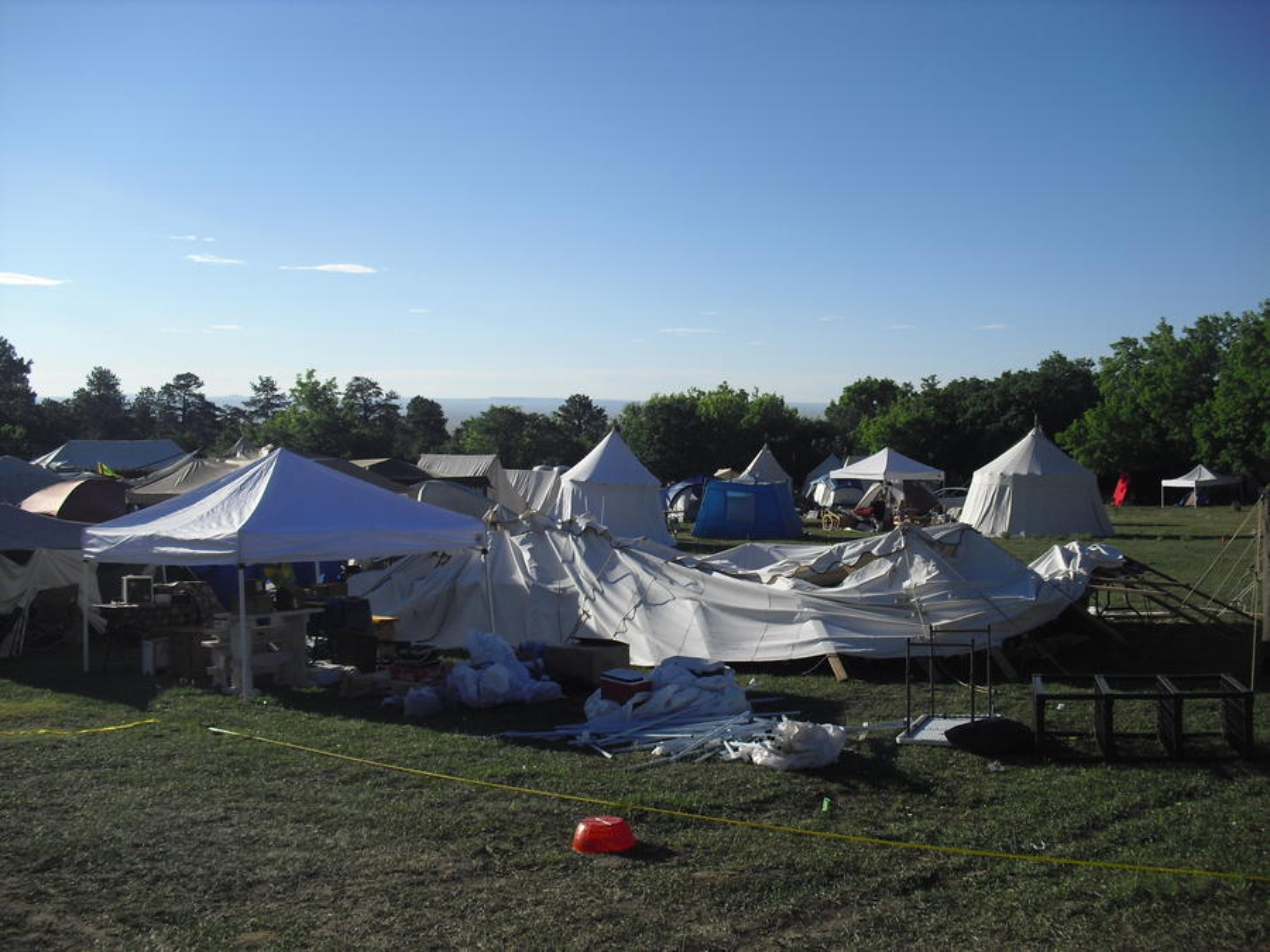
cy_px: 476
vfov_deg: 39.7
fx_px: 1321
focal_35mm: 36
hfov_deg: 51.4
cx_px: 635
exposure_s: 1/200
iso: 64
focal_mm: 6.3
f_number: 7.8
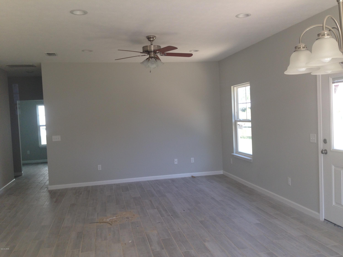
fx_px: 327
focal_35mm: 33
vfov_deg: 42.9
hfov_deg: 55.4
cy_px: 128
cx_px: 172
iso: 64
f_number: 2.4
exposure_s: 1/120
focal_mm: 4.12
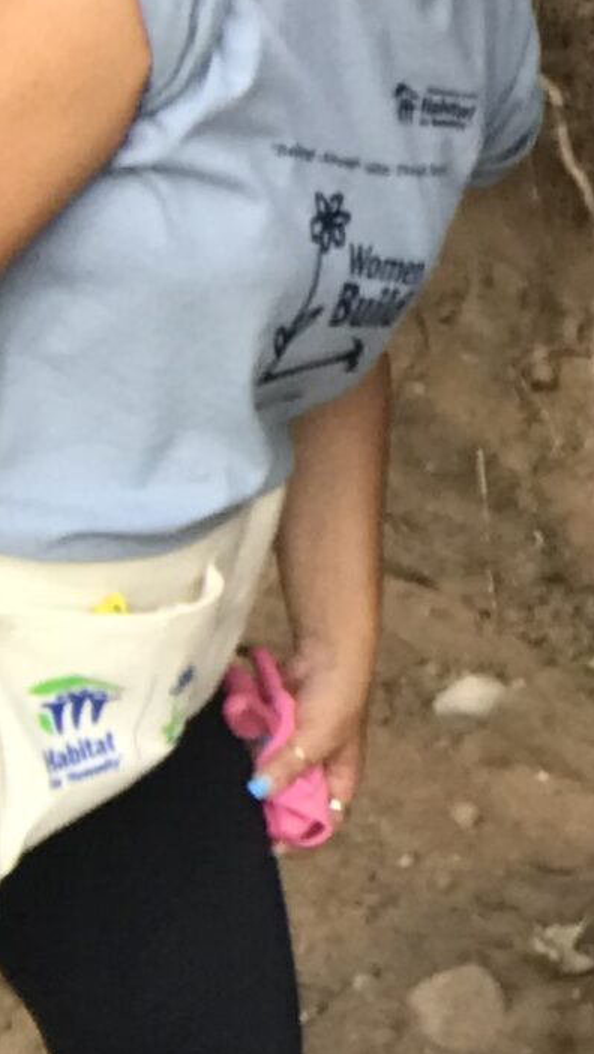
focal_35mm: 127
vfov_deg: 16.6
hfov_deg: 8.0
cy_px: 43
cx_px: 1894
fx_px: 3552
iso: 25
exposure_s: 1/257
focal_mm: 2.87
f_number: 2.2
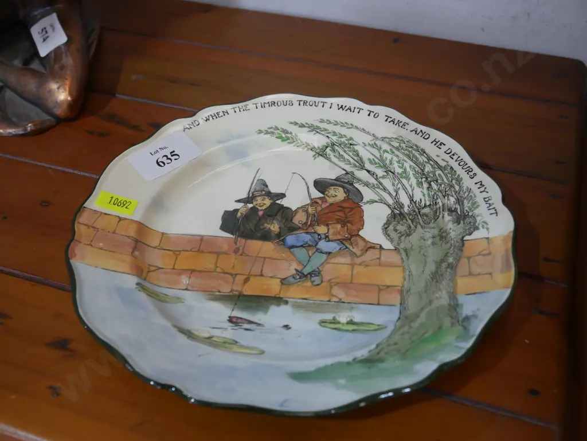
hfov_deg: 46.8
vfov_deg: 36.0
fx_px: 679
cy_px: 220
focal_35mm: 40
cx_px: 294
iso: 320
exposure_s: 1/60
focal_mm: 20
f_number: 4.4
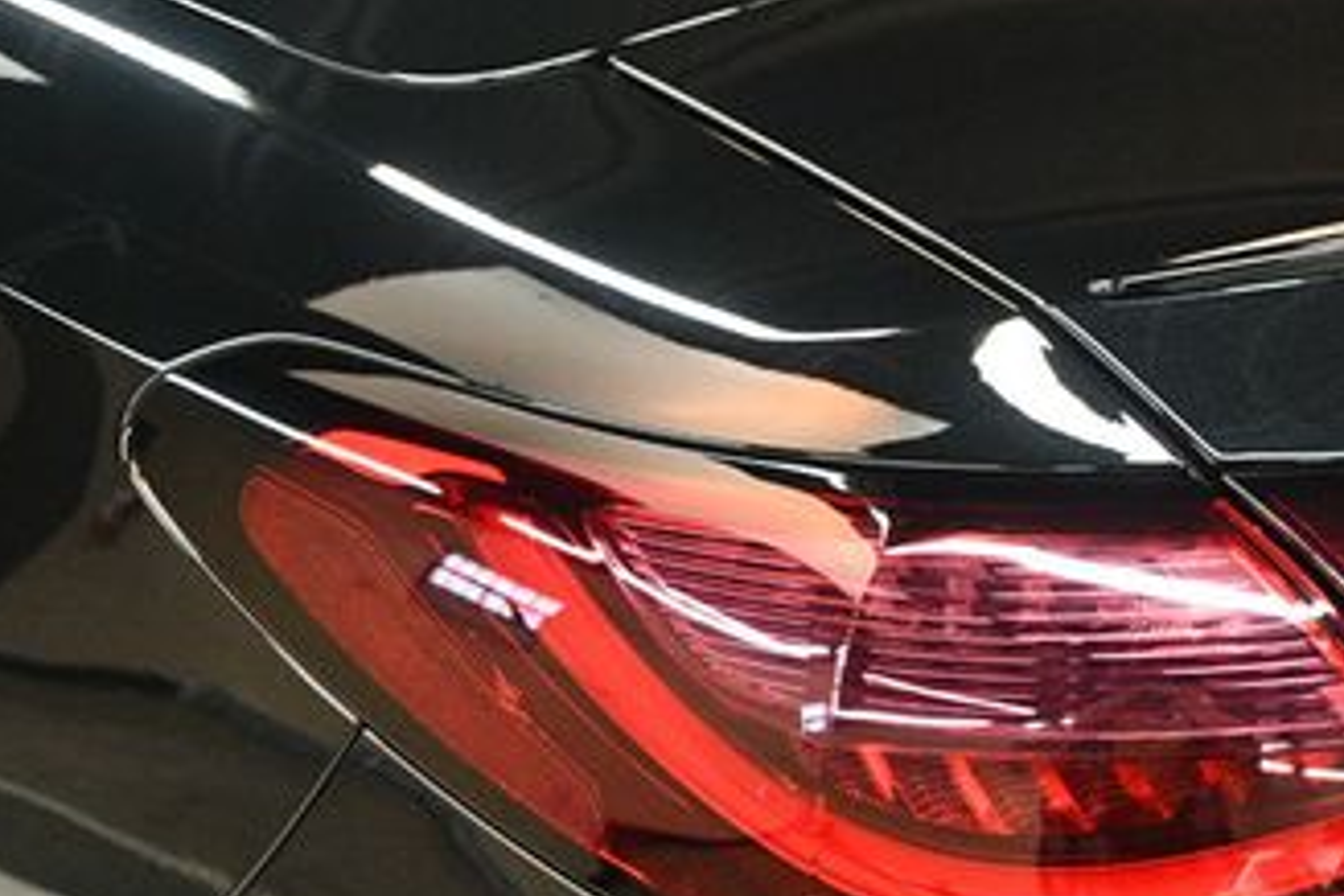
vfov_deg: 14.4
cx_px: 1229
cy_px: 773
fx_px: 3509
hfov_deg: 21.2
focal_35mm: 94
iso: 3200
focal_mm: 32
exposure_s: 1/60
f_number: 4
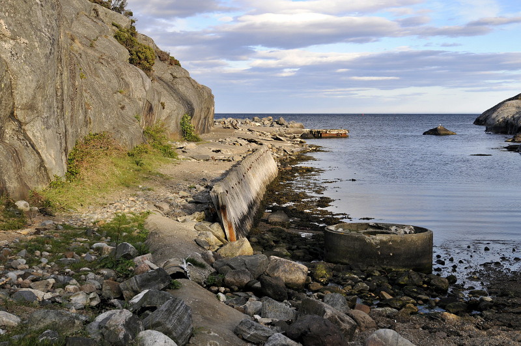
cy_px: 173
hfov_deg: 41.2
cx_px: 260
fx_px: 694
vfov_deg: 28.0
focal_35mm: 48
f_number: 8
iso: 200
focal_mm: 32
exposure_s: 1/100
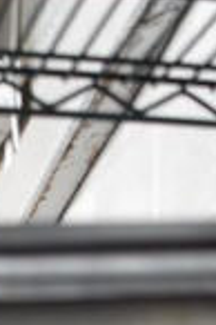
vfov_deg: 11.4
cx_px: -120
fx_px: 1525
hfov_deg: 7.9
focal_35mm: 169
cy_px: 567
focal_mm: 18
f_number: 3.5
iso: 800
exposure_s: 1/200
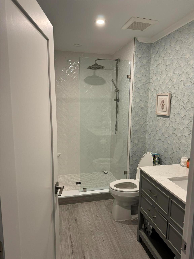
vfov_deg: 71.6
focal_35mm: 24
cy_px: 130
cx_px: 97
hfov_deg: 56.8
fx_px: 179
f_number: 1.78
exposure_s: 1/60
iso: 160
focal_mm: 6.76
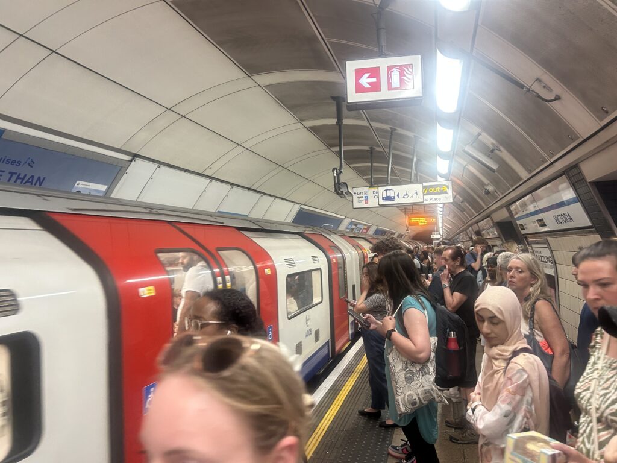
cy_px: 232
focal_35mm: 26
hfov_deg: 67.3
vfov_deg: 53.1
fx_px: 463
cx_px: 308
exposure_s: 1/50
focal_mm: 5.7
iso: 160
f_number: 1.5
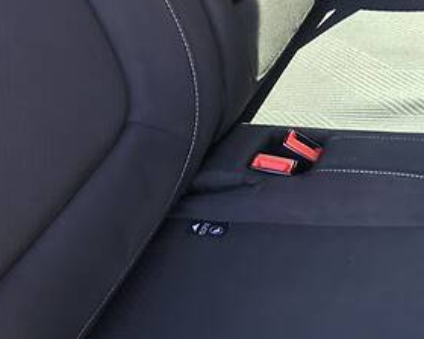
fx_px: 979
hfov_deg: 23.8
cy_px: 54
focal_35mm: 78
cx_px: 380
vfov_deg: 19.4
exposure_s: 1/45
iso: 50
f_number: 1.8
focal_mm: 4
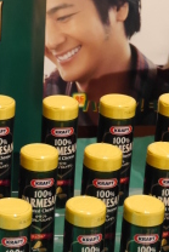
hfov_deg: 10.8
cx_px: -41
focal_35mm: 125
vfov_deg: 16.3
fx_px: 879
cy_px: 59
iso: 1600
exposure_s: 1/60
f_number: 4.9
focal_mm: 25
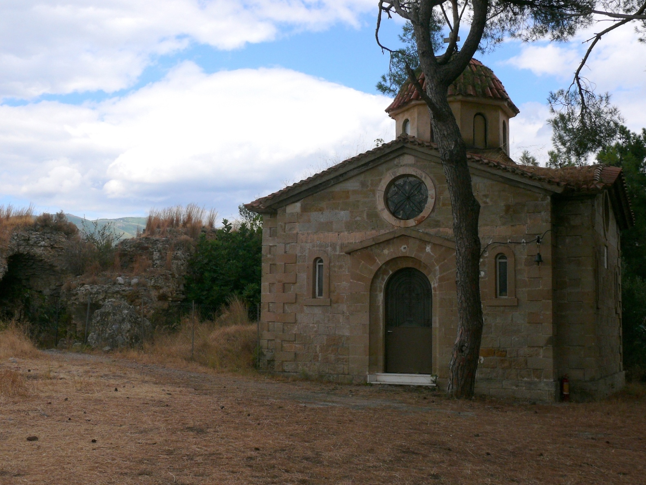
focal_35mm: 46
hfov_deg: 41.2
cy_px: 242
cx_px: 323
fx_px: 858
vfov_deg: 31.5
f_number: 5
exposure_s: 1/200
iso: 100
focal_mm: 9.5
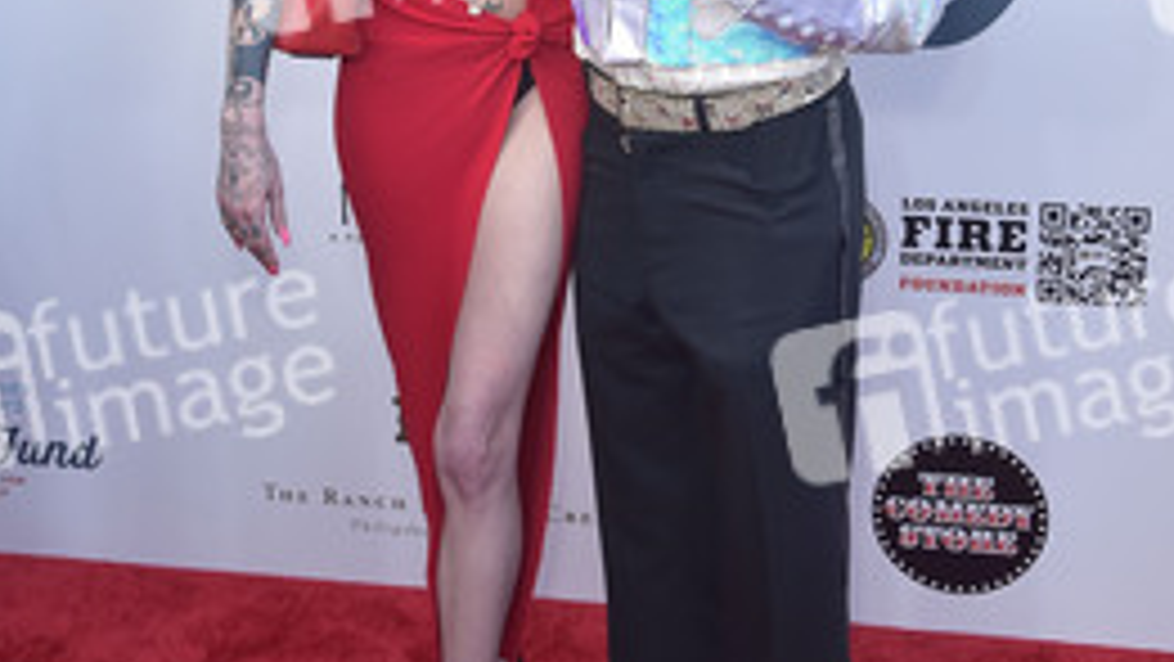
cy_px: 153
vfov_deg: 19.6
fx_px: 1900
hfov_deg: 34.3
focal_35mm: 61
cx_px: 596
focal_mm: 38
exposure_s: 1/250
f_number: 6.3
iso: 500
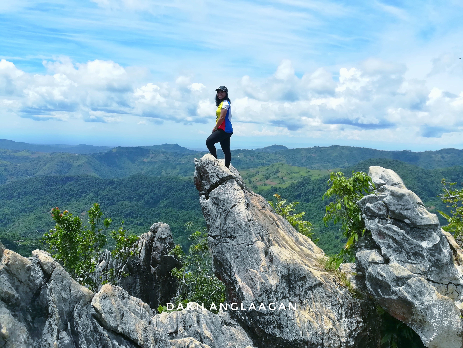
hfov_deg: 67.3
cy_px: 174
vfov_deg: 53.1
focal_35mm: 26
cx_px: 232
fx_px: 348
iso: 50
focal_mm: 3.83
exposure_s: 1/1245
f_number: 2.2
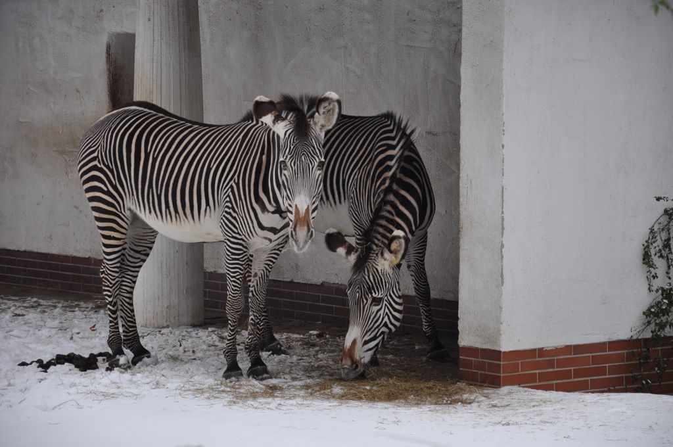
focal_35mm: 158
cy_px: 224
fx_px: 2941
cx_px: 336
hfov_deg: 13.1
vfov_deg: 8.7
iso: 200
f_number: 5.6
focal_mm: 105
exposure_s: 1/125
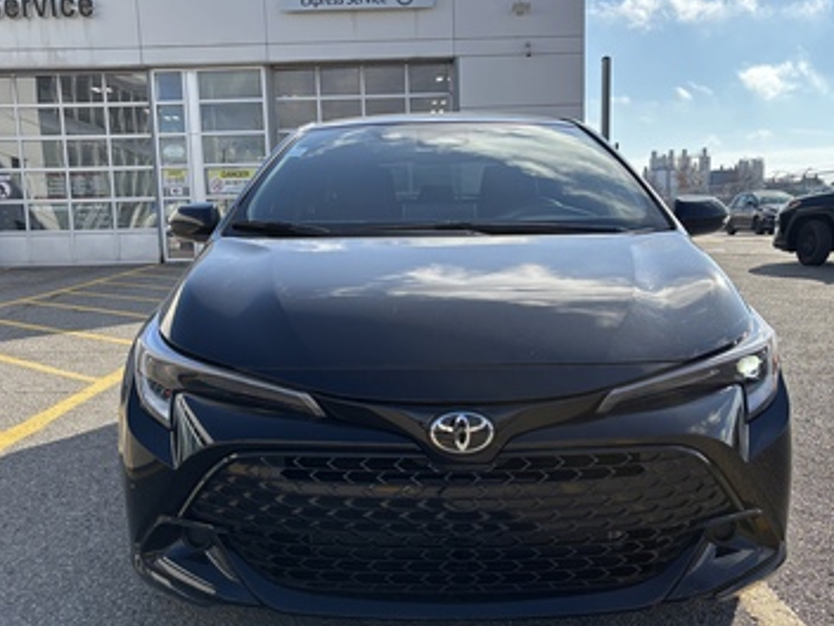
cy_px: 357
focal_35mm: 31
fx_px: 747
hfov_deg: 58.3
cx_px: 441
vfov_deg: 45.3
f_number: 1.6
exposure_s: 1/2242
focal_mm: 5.96
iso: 50
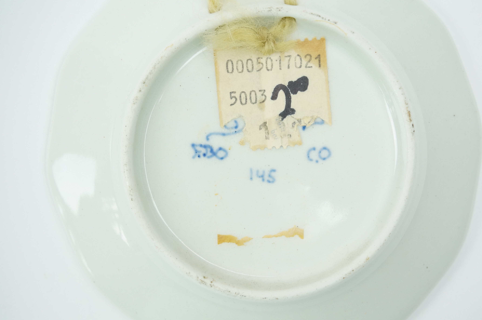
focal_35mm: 54
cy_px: 160
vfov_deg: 25.0
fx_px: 722
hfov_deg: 36.9
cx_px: 241
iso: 1000
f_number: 8
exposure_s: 1/60
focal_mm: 36
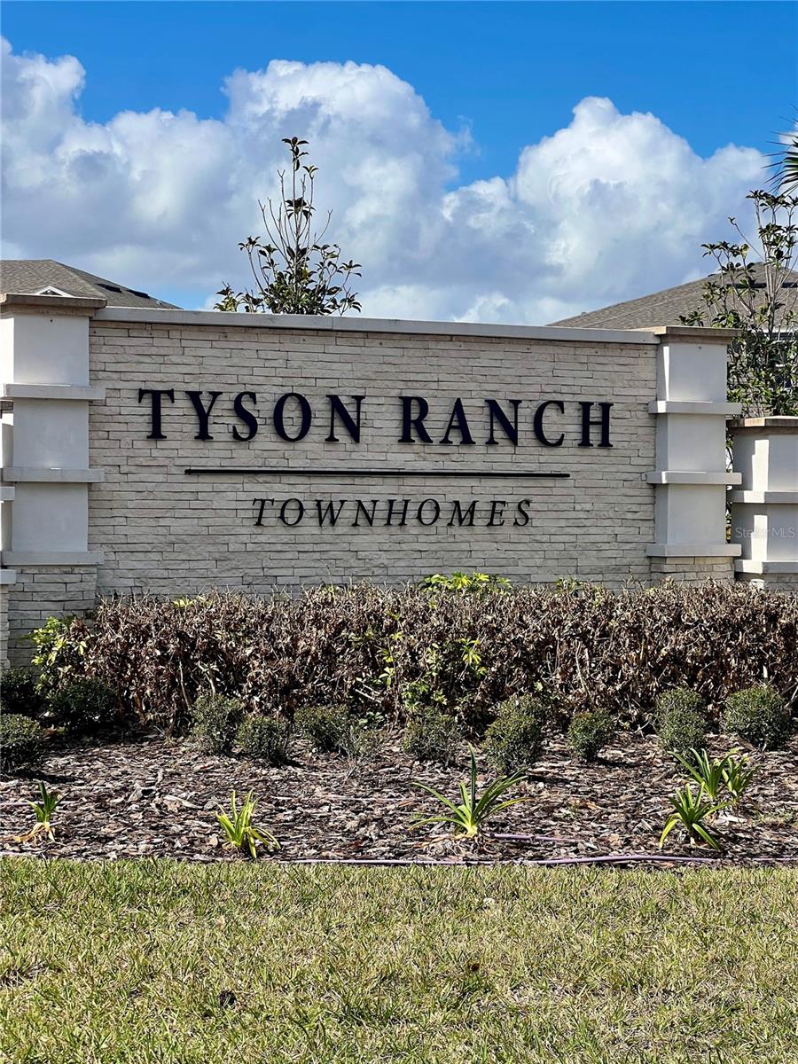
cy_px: 532
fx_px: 2367
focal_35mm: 77
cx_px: 399
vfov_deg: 25.3
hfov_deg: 19.1
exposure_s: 1/995
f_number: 2.8
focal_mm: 9
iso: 32
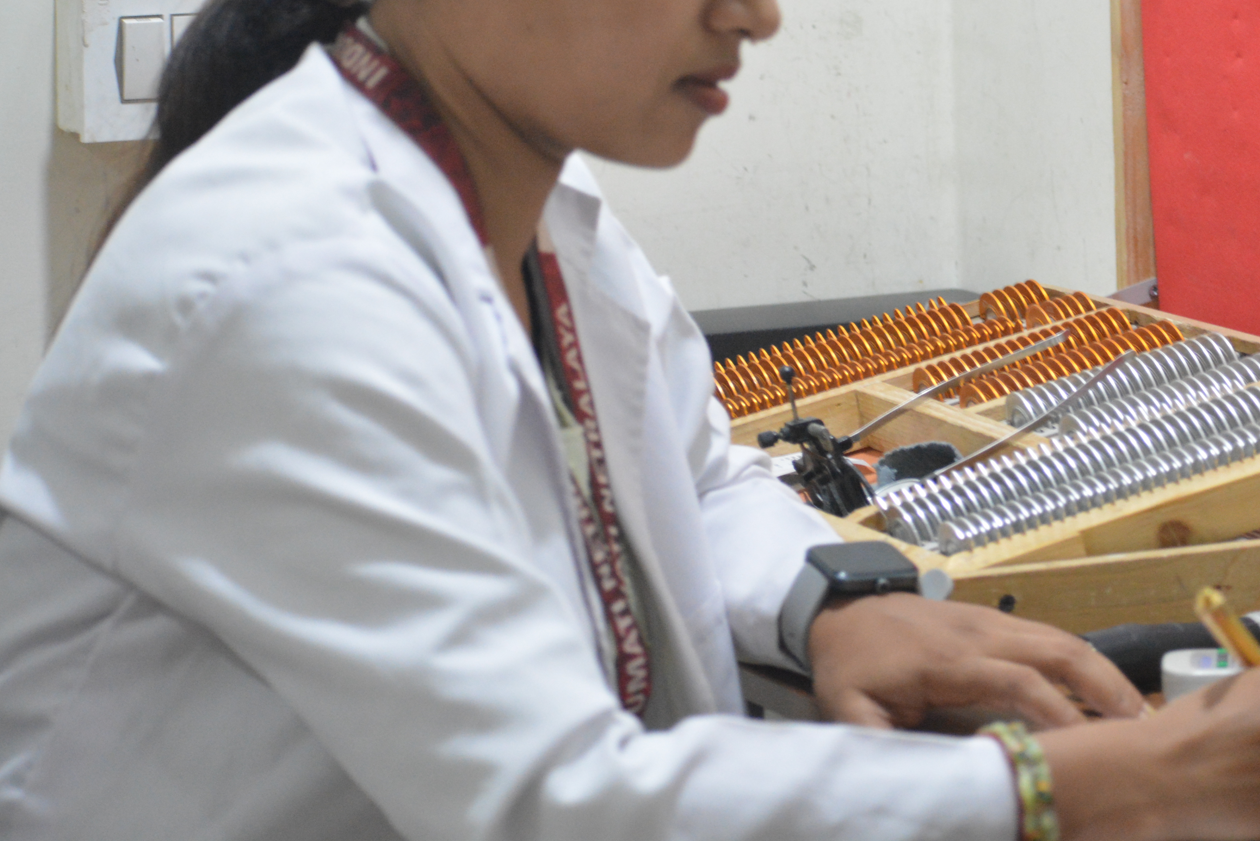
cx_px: 883
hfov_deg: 13.7
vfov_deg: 9.2
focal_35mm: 149
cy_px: 248
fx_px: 5216
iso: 2500
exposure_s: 1/50
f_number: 22
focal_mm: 70
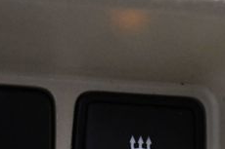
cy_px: 187
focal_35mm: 145
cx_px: 151
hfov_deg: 14.1
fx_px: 906
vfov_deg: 9.3
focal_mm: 26
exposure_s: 1/60
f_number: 4
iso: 4000
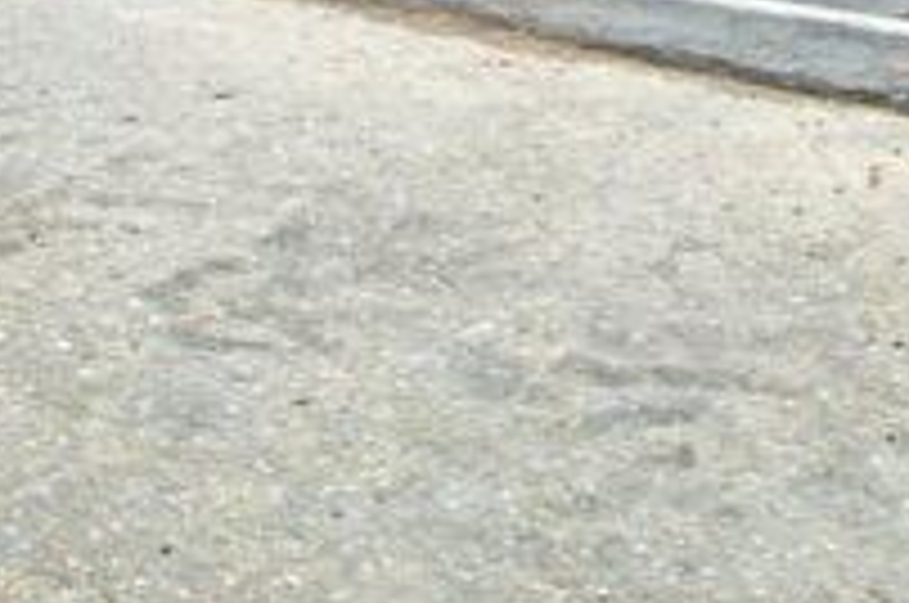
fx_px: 1664
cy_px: -385
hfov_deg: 30.4
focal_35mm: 66
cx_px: 567
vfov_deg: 17.7
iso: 200
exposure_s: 1/40
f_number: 10
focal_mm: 13
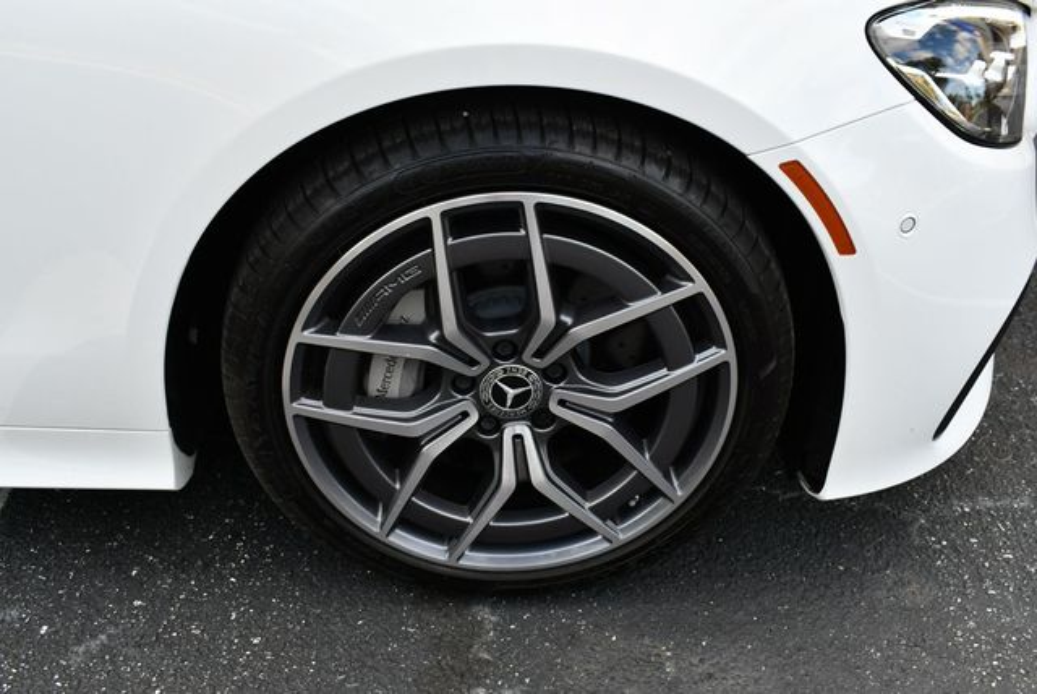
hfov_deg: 53.1
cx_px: 518
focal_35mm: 36
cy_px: 347
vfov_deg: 36.9
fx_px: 1038
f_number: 5.6
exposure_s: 1/250
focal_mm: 18
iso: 280
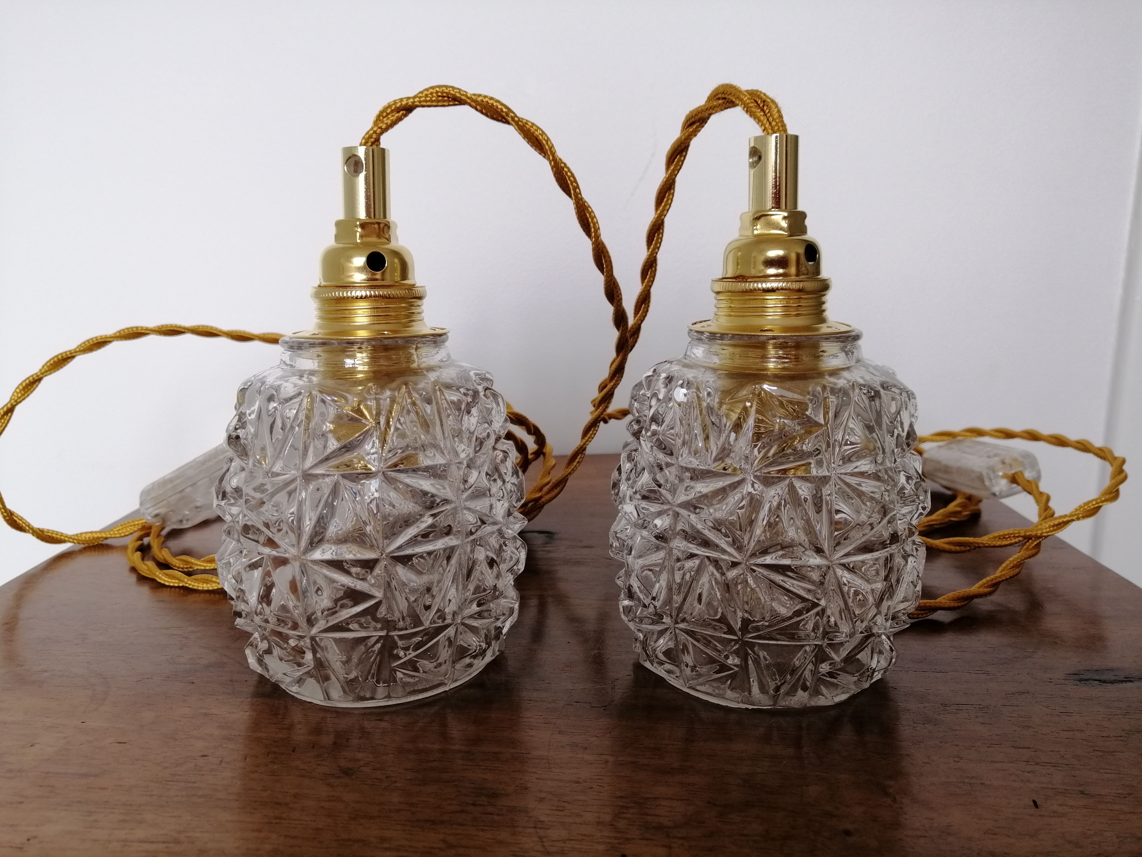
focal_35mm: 27
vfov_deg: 51.4
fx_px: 891
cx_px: 571
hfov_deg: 65.3
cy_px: 428
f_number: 1.8
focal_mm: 3.95
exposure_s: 1/50
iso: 64
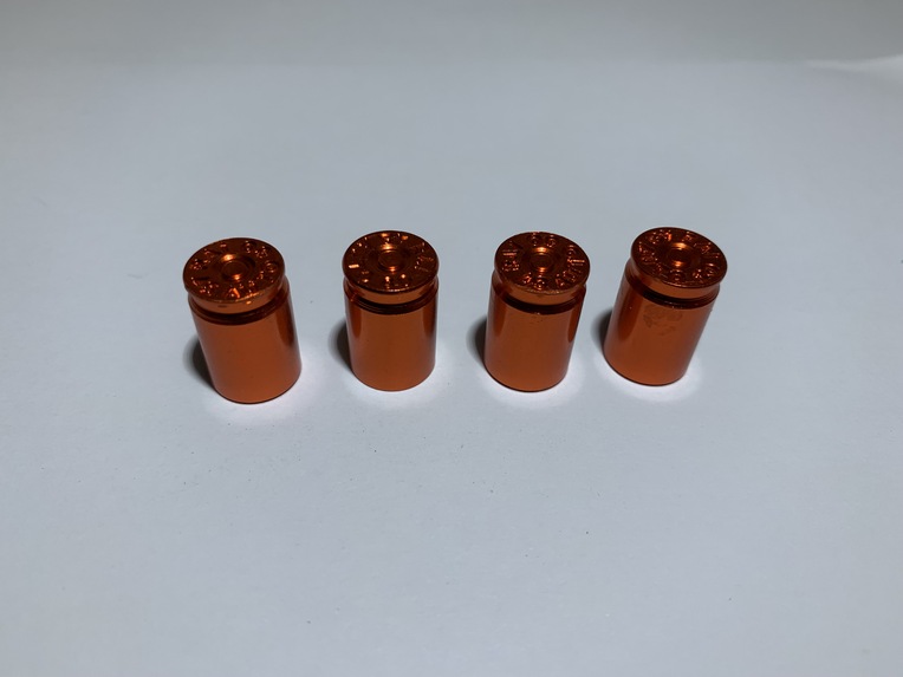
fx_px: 678
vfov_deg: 53.1
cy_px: 338
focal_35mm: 26
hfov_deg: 67.3
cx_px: 452
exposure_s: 1/278
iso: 25
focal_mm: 4.25
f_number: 1.8
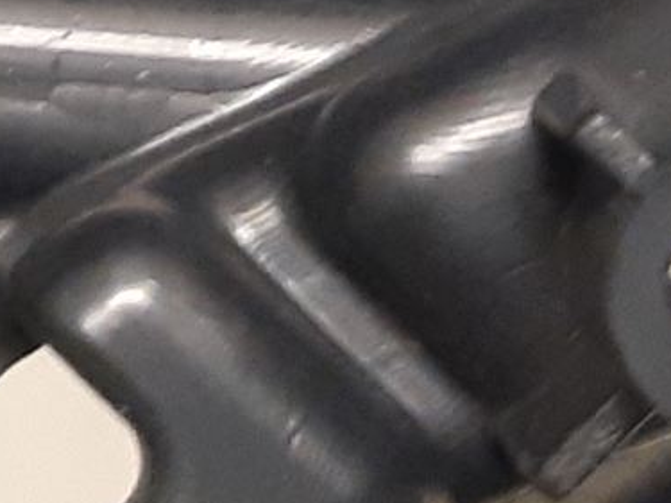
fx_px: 2752
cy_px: -372
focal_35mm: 142
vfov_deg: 9.9
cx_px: -621
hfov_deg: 12.4
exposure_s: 1/33
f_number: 1.7
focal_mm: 3.93
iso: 250
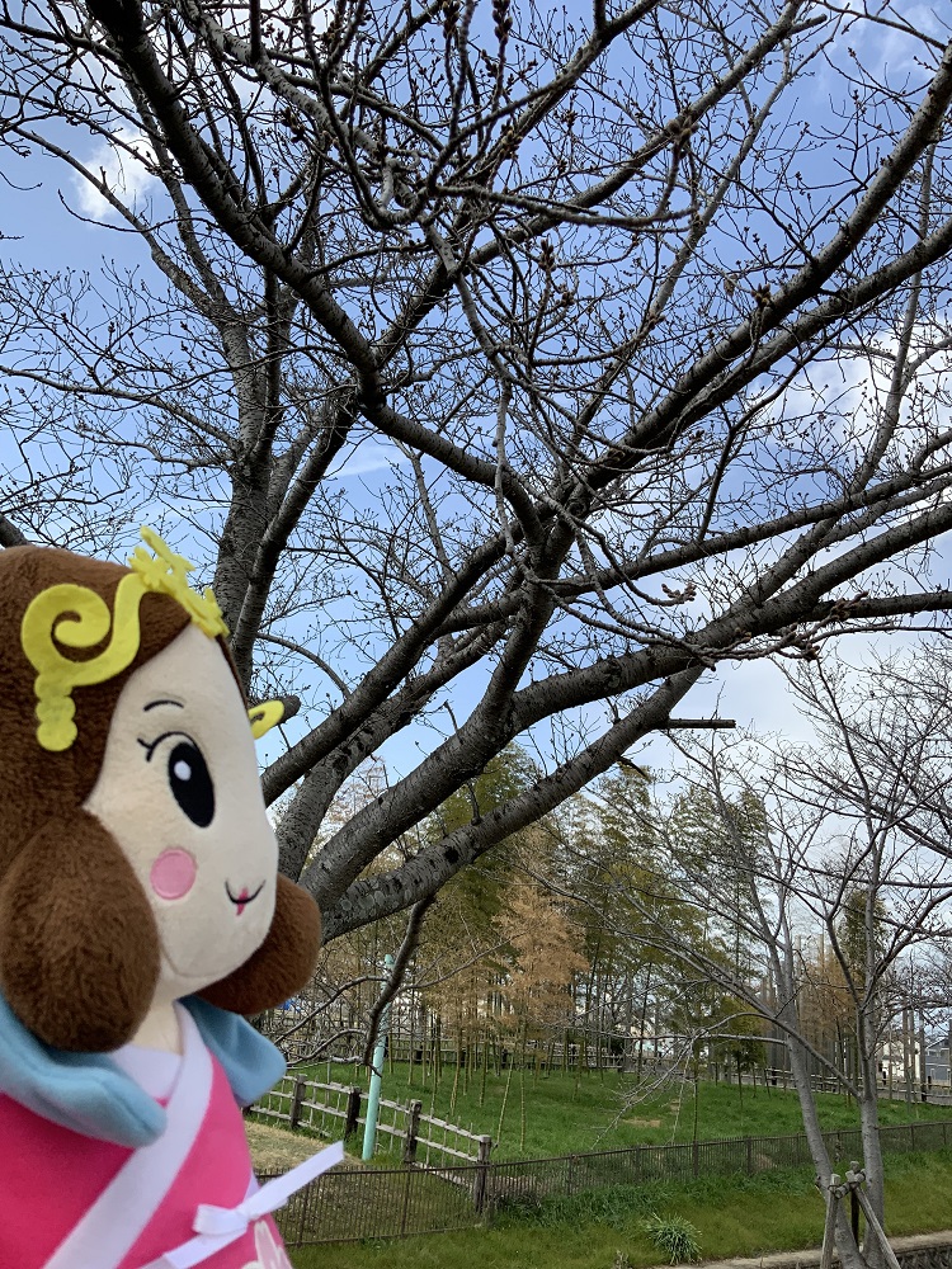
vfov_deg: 61.7
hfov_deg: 48.2
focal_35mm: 29
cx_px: 476
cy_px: 634
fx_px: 1063
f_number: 1.8
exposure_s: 1/1577
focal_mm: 3
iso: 16
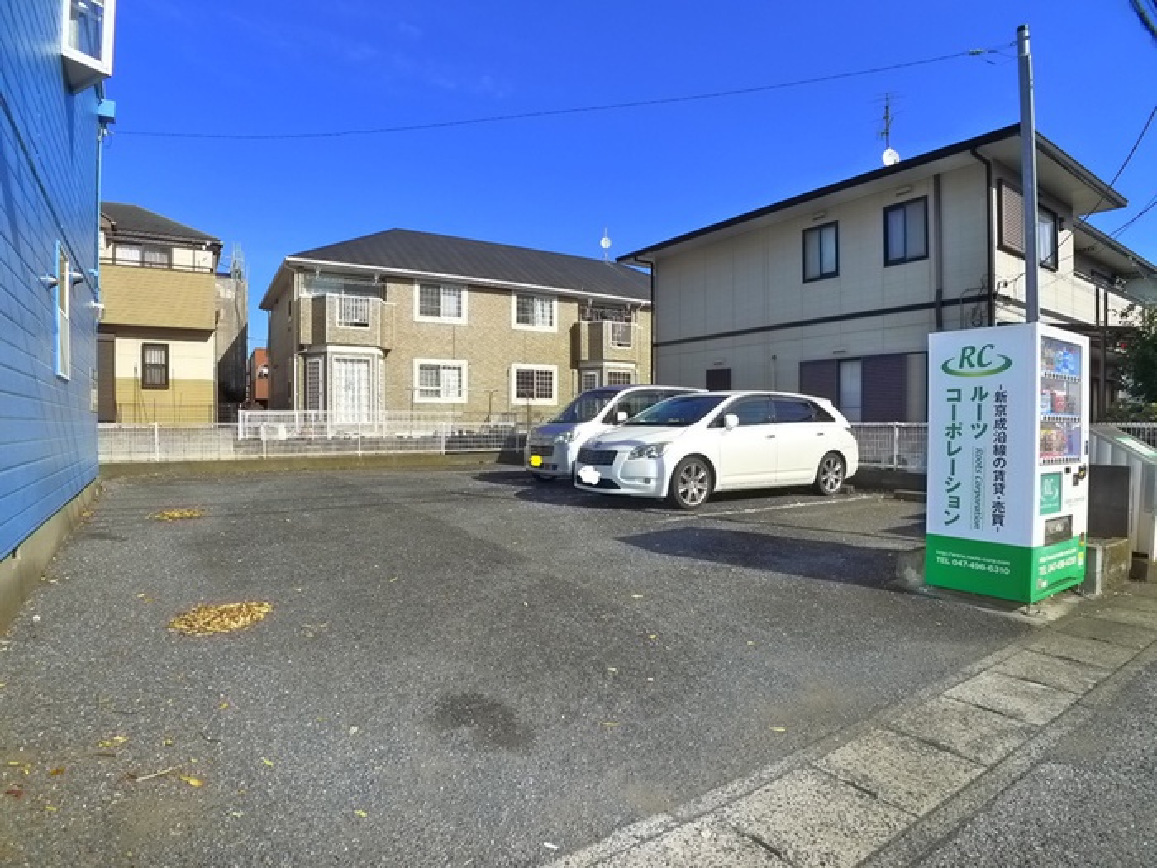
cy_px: 434
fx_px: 802
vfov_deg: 56.8
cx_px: 578
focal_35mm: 24
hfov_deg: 71.6
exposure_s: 1/800
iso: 400
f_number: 4
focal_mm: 5.1
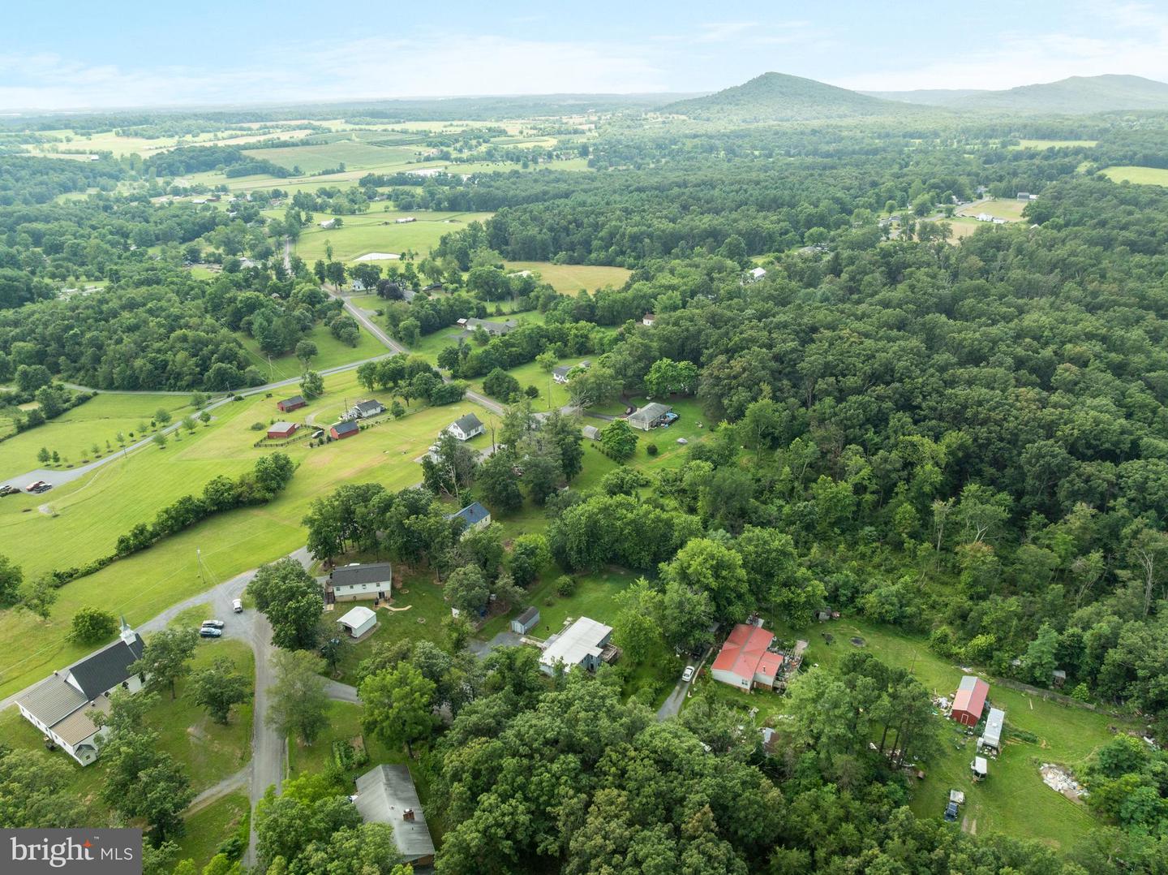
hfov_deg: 71.6
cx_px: 584
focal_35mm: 24
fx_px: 809
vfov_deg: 56.8
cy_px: 438
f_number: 2.8
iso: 390
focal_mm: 12.29
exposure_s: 1/240
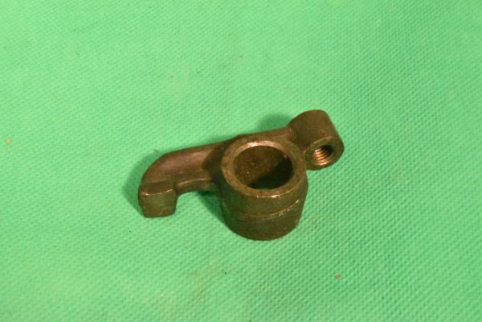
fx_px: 1104
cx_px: 241
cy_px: 161
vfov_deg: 16.6
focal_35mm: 82
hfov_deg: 24.6
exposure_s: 1/100
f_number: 36
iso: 18000
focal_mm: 55
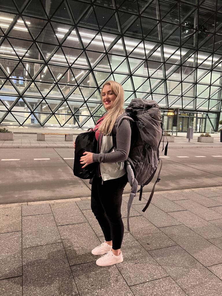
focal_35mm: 26
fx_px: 222
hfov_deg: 53.1
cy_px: 148
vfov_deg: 67.3
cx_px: 111
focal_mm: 5.7
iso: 640
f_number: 1.5
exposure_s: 1/38
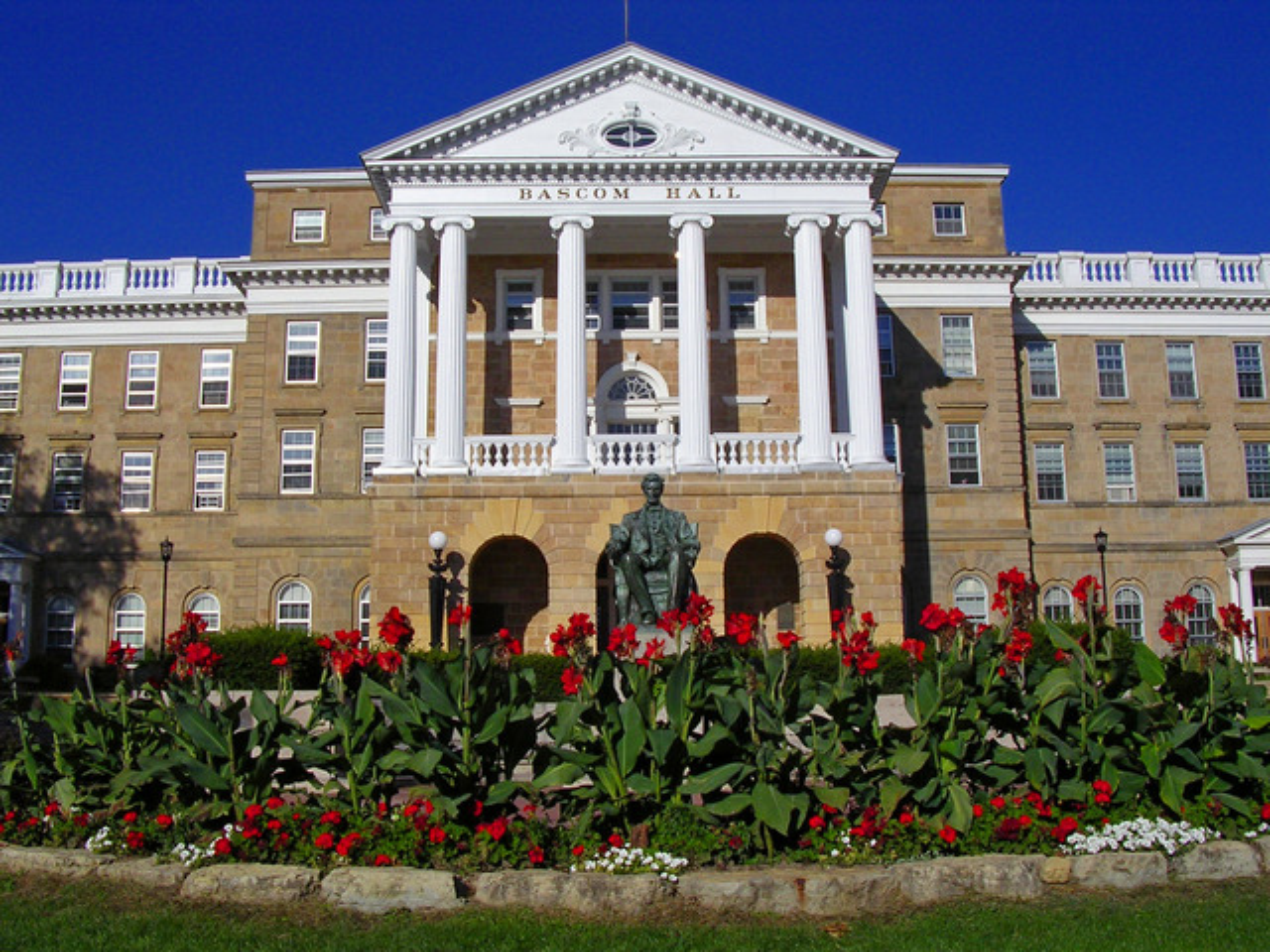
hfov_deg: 49.0
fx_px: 1394
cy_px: 476
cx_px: 635
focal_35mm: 38
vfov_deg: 37.7
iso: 100
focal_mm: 5.8
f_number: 5.6
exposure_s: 1/661
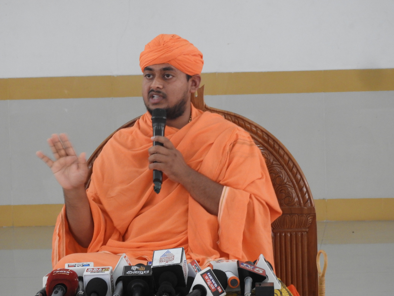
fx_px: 1935
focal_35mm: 170
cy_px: 148
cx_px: 197
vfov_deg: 8.7
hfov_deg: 11.6
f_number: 5.2
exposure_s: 1/15
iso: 500
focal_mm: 30.5
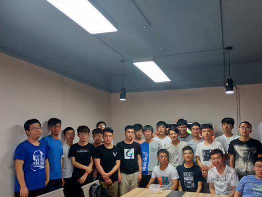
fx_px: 242
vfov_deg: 43.9
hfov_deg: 56.7
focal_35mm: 32
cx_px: 144
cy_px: 120
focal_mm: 3.88
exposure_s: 1/50
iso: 116
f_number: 2
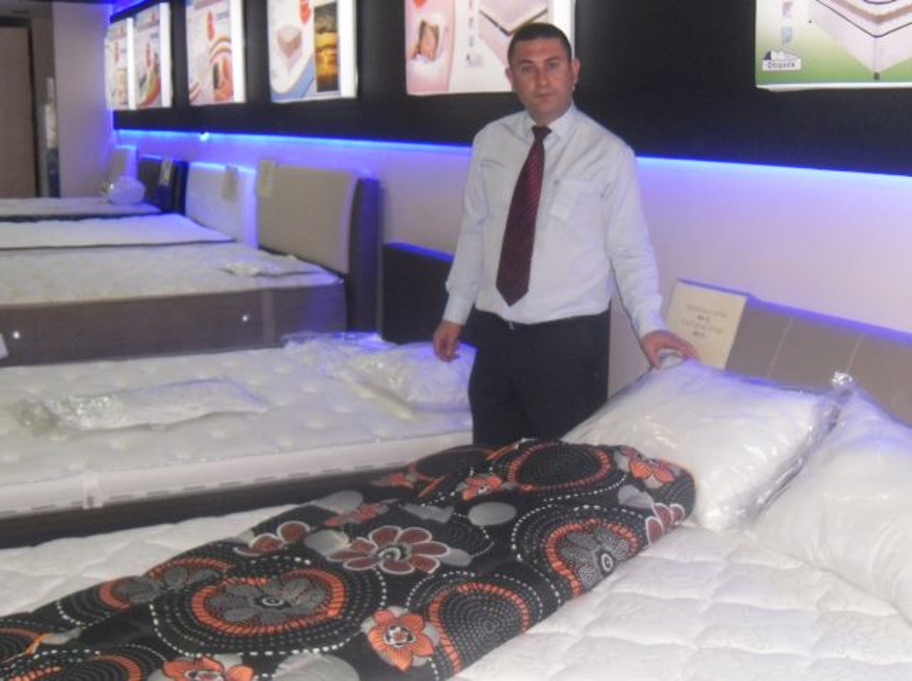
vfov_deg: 41.7
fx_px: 894
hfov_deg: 54.0
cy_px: 340
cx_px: 456
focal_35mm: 34
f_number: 2.8
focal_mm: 6
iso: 200
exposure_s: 1/45
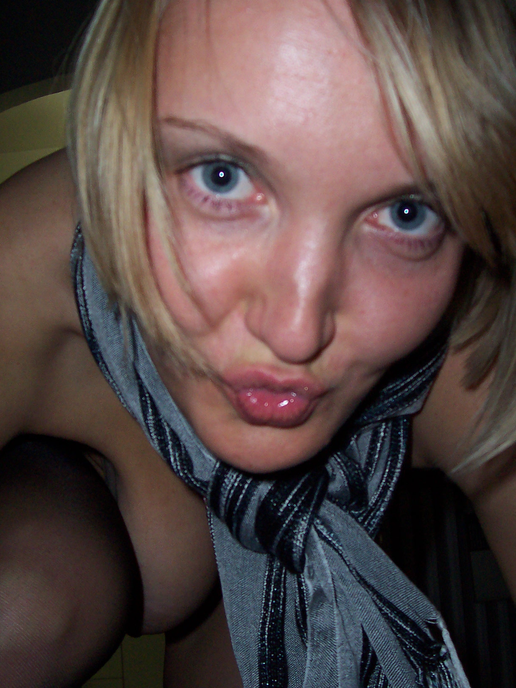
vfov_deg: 41.2
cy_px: 354
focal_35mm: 46
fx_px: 914
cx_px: 262
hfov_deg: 31.5
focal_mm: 5.6
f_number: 2.8
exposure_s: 1/60
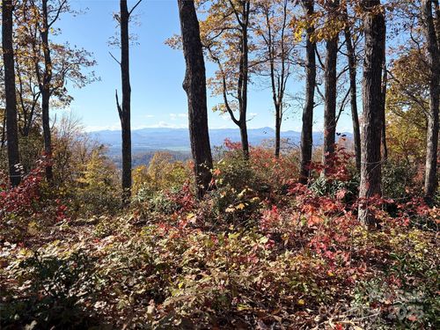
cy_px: 165
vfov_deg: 53.1
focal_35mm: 26
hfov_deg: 67.3
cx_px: 220
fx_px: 330
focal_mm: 5.96
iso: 50
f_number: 1.6
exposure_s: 1/2747
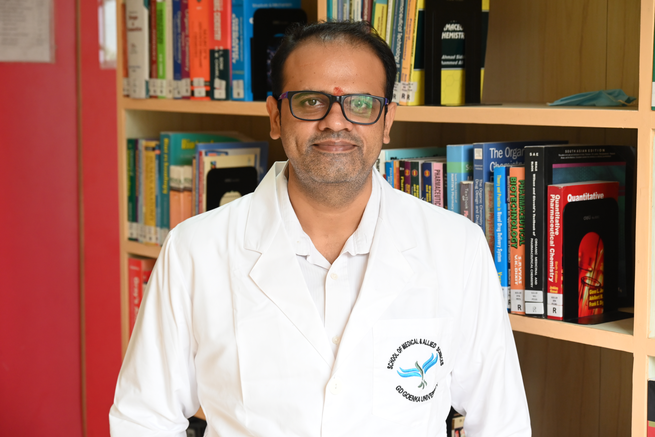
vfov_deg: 18.7
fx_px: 1329
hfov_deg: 27.7
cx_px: 328
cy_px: 218
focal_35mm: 73
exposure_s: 1/80
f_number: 6
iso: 1400
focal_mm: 73
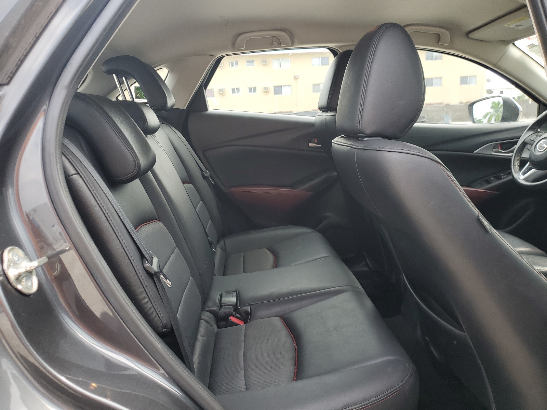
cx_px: 274
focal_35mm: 26
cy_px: 205
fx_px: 411
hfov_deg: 67.3
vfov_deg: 53.1
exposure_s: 1/213
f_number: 1.5
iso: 50
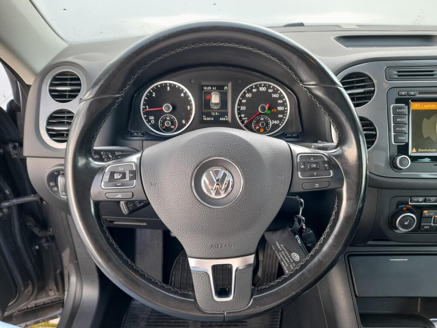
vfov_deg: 54.9
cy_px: 164
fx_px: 316
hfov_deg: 69.4
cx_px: 218
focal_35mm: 25
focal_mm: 4.6
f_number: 2
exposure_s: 1/50
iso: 64
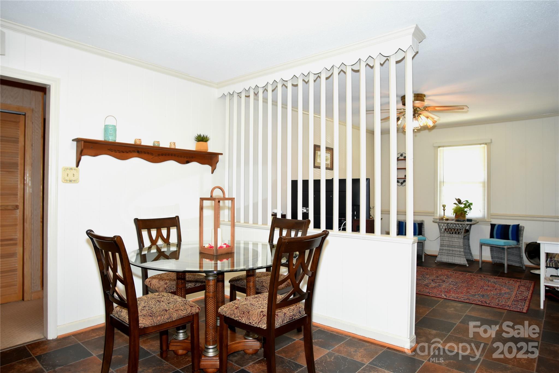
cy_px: 186
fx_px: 326
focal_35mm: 21
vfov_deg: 59.5
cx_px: 280
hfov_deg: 81.2
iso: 800
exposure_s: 1/60.2
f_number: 4
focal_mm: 14
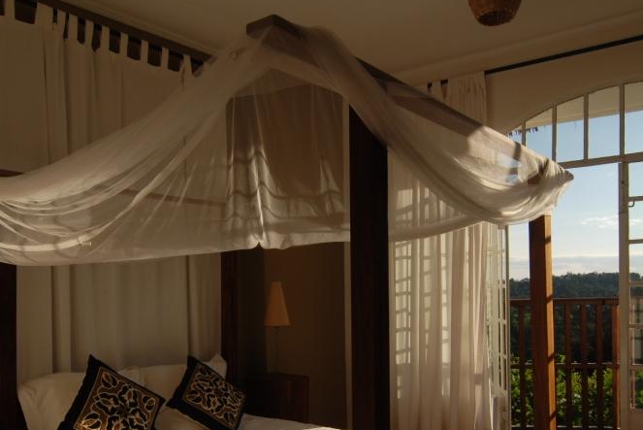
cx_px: 349
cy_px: 295
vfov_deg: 37.6
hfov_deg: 54.6
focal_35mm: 35
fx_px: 621
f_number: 8
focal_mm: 15
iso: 100
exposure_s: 1/60
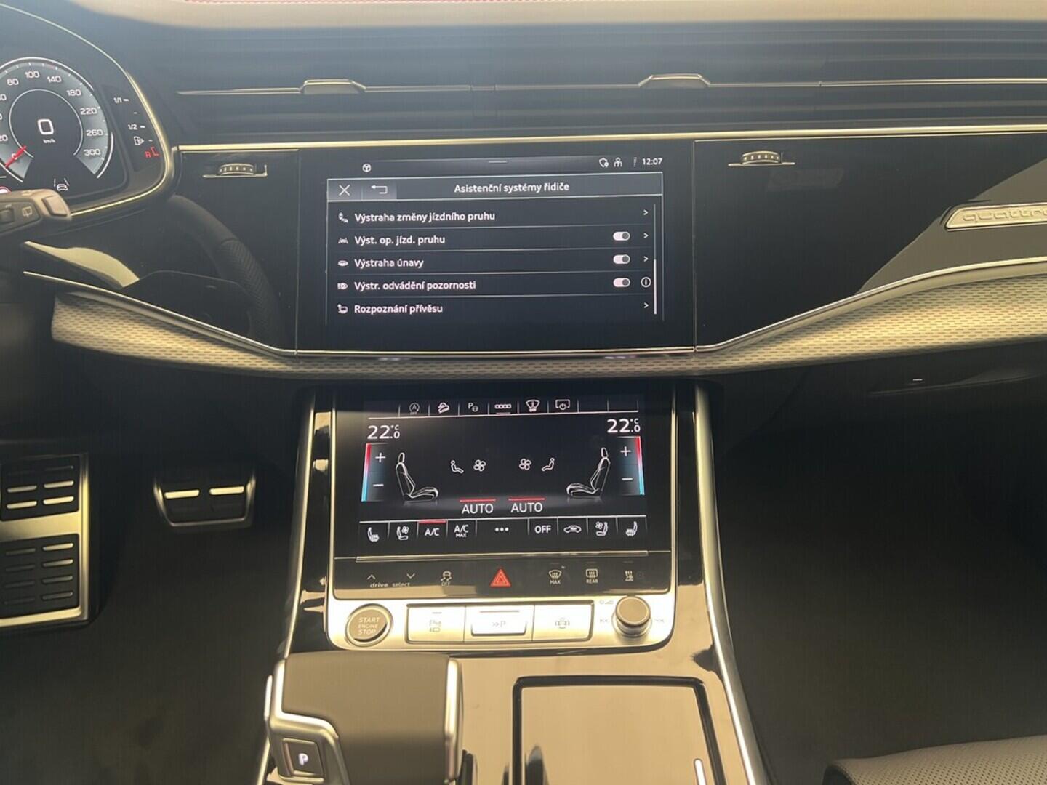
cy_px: 392
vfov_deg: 53.1
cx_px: 524
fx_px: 786
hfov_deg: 67.3
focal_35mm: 26
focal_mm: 5.7
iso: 160
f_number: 1.5
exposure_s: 1/60
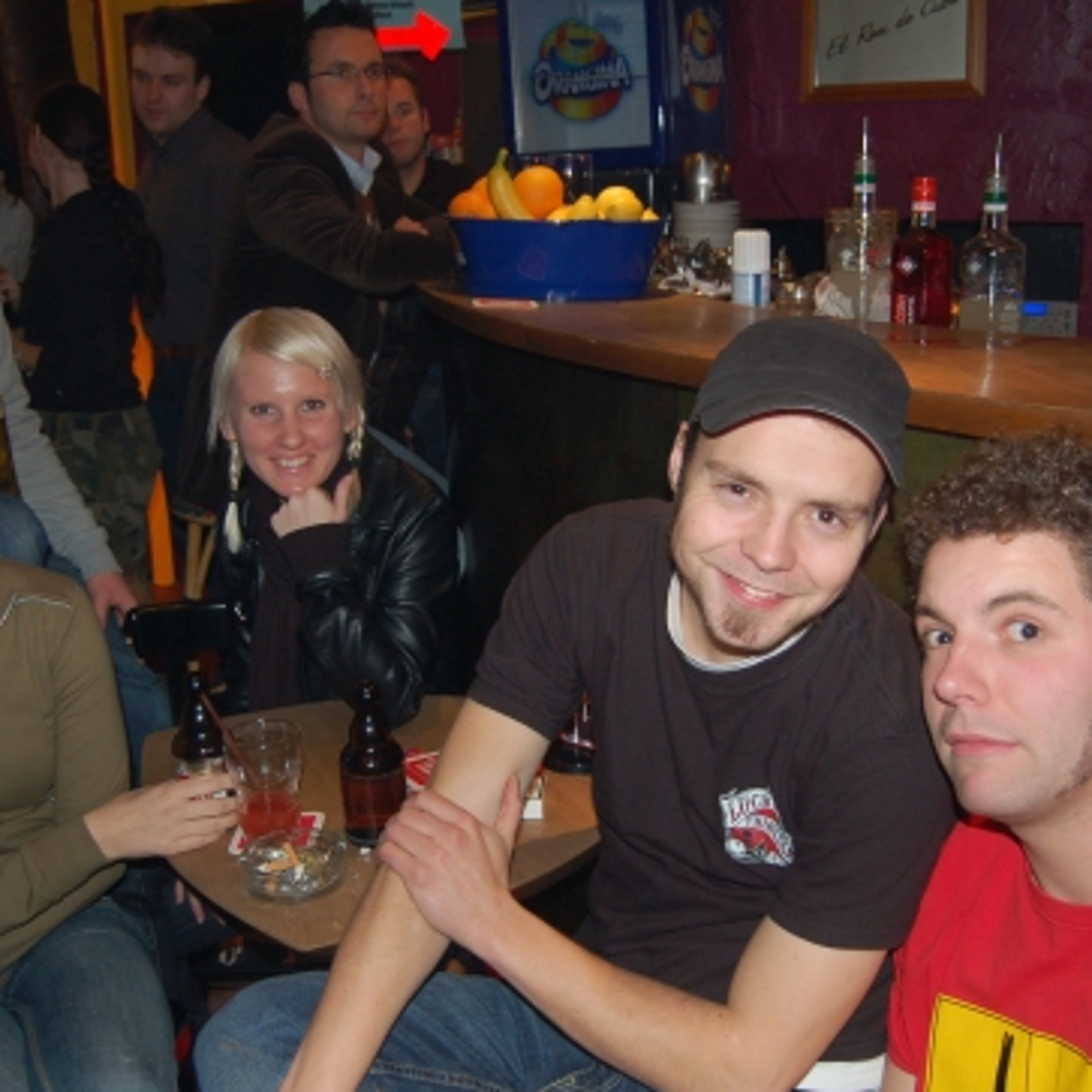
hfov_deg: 43.9
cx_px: 554
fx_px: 1356
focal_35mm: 38
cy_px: 520
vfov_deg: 43.8
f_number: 3.5
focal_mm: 18
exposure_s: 1/60
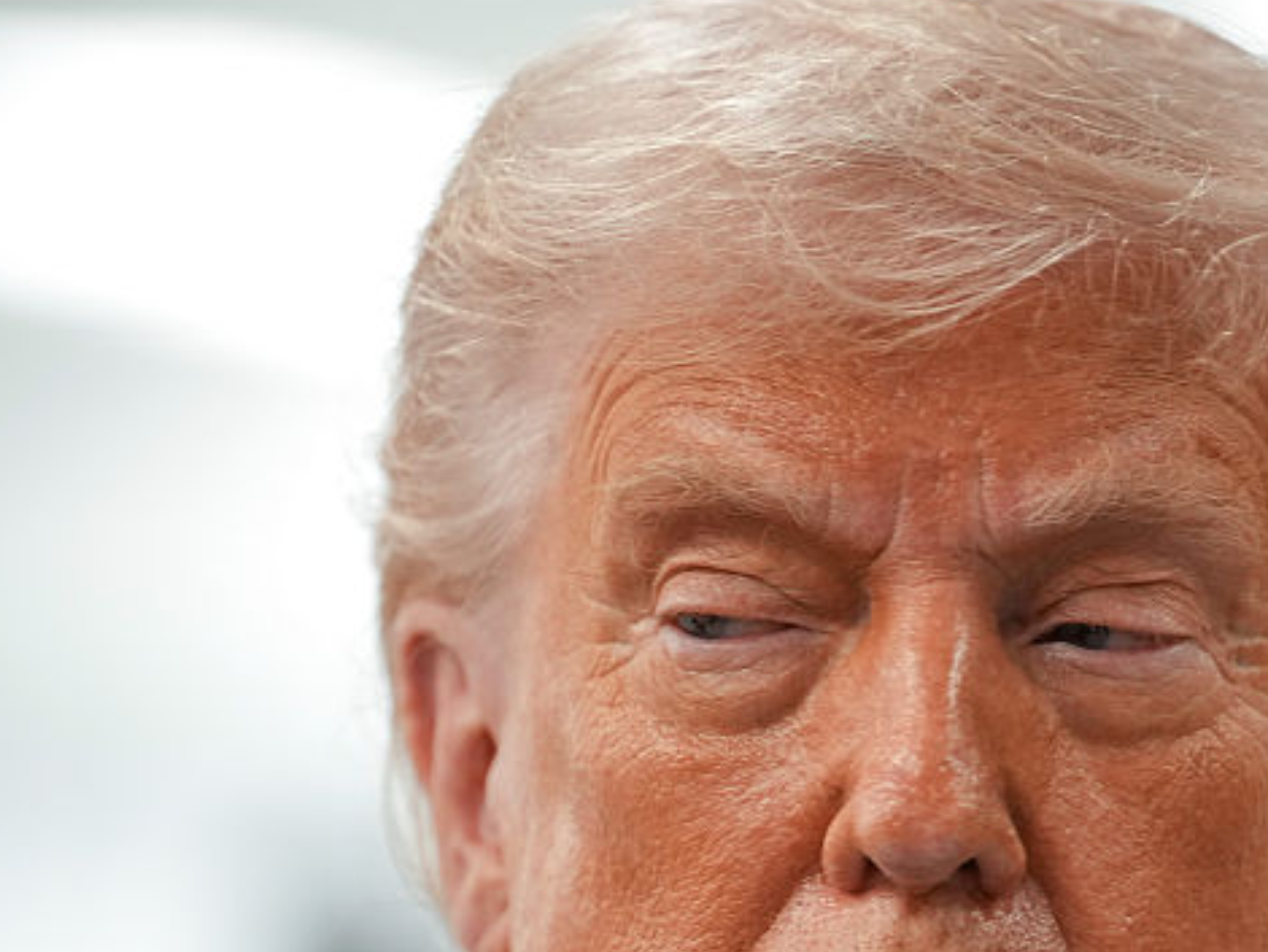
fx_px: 15356
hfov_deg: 4.7
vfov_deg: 3.5
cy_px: 862
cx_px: 1022
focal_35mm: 419
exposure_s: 1/320
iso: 2000
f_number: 2.8
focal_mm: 200
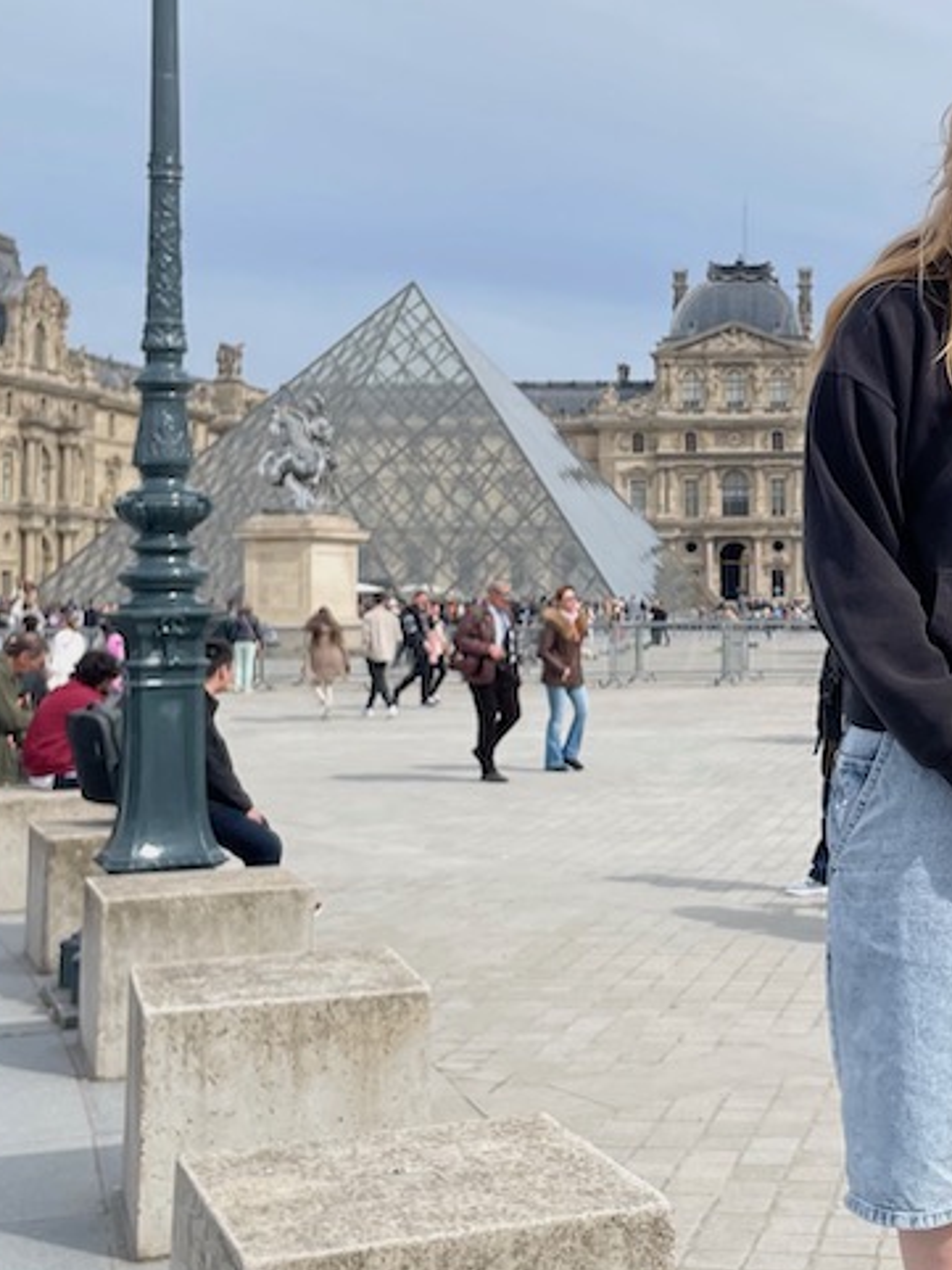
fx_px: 1979
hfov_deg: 25.7
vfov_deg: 35.4
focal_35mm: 54
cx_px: 949
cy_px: 512
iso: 32
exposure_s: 1/4464
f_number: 1.6
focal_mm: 4.2
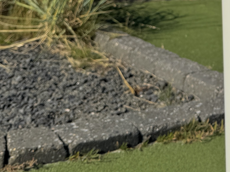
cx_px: 271
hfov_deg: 20.9
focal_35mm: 88
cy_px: -44
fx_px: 585
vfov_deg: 16.0
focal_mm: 6.76
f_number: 1.78
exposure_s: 1/6410
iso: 80
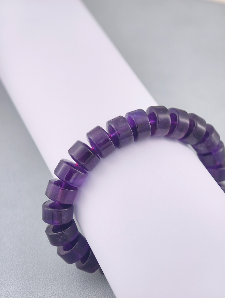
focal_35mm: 85
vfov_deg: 23.0
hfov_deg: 17.4
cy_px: 149
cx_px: 112
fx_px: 735
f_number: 2.67
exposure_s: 1/160
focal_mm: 22.48
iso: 125
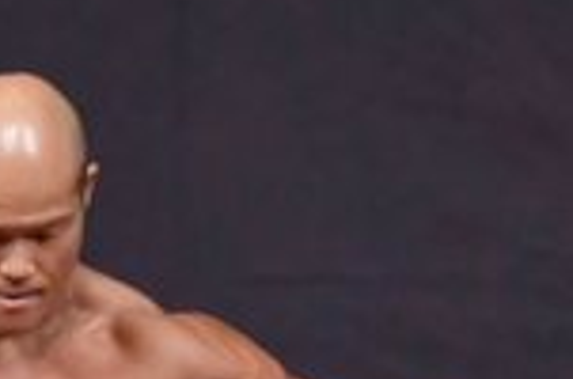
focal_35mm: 1388
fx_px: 22046
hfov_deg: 1.5
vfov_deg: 1.0
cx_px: -6
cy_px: 735
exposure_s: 1/400
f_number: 5.6
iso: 4000
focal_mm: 180
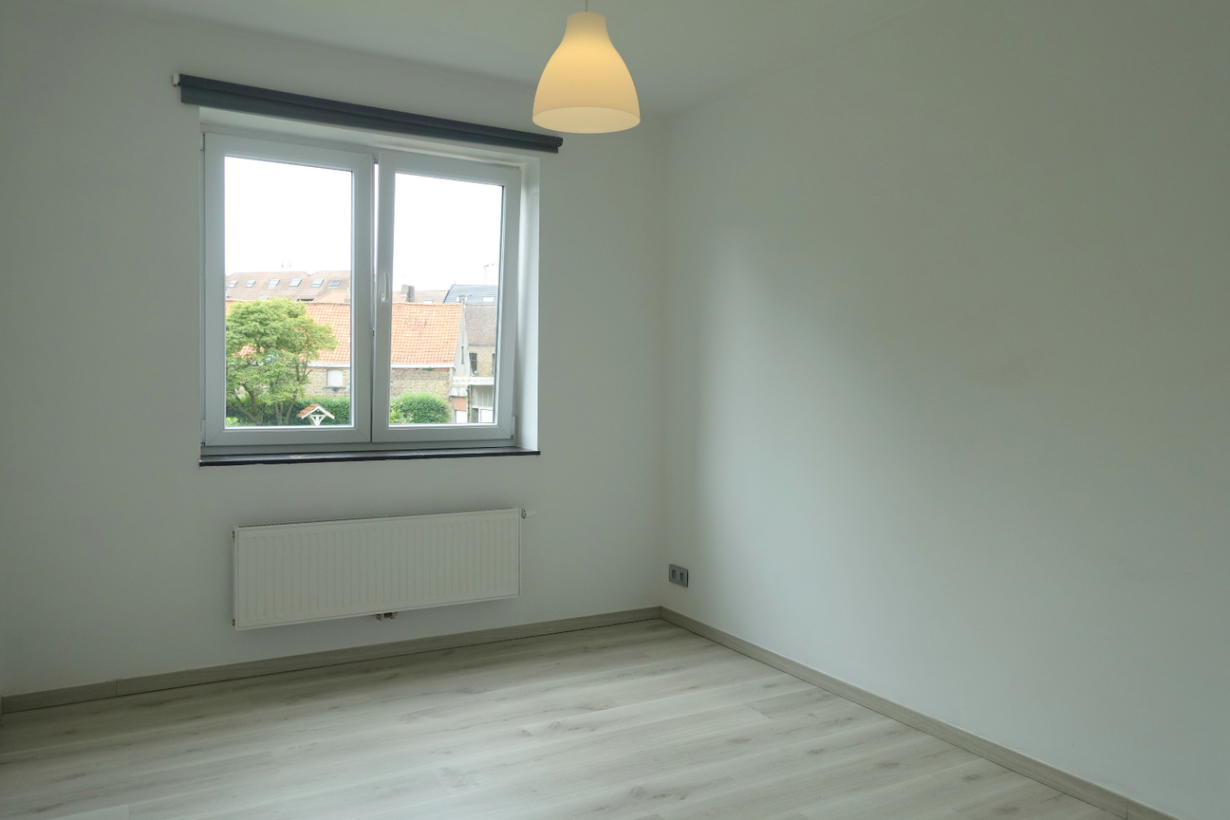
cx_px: 616
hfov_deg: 71.5
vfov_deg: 51.3
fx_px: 854
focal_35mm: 25
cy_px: 395
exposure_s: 1/160
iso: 125
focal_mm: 8.8
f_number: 4
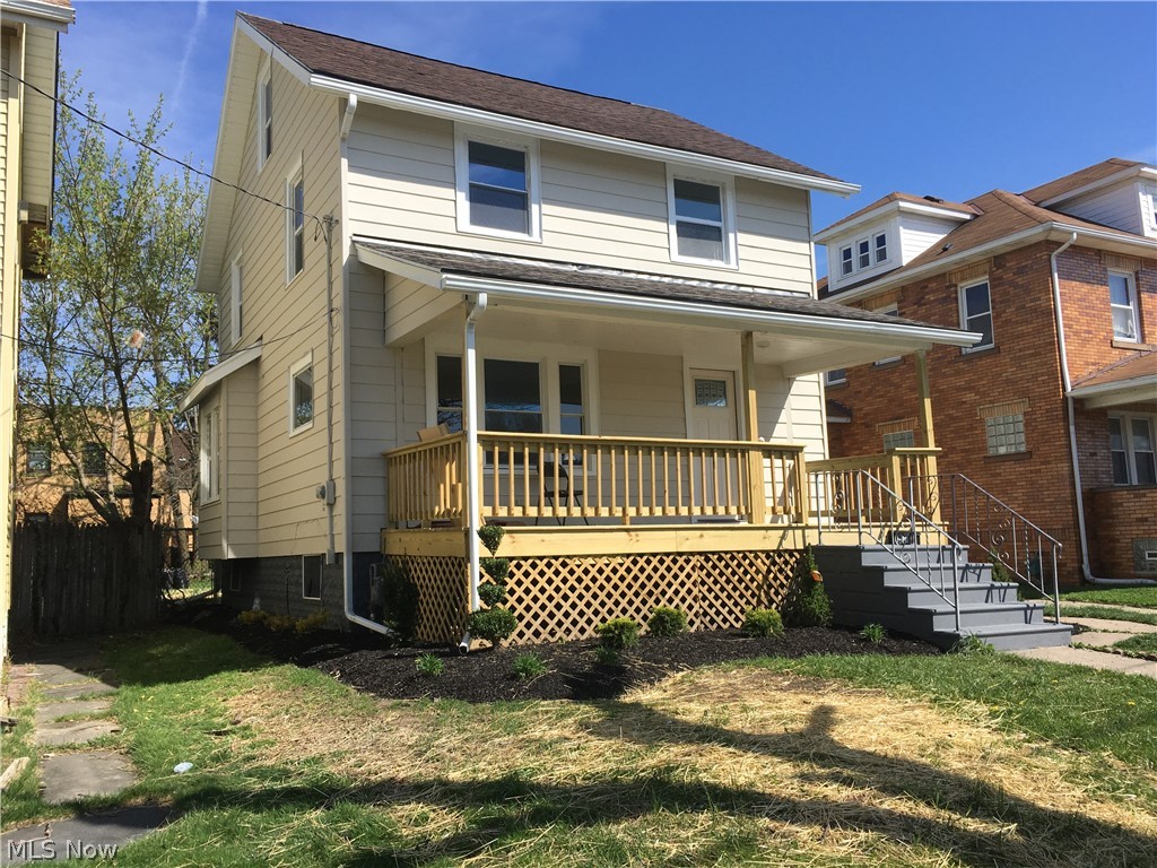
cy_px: 434
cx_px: 578
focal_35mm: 29
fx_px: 969
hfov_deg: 61.7
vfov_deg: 48.2
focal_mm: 4.15
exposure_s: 1/1451
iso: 25
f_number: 2.2
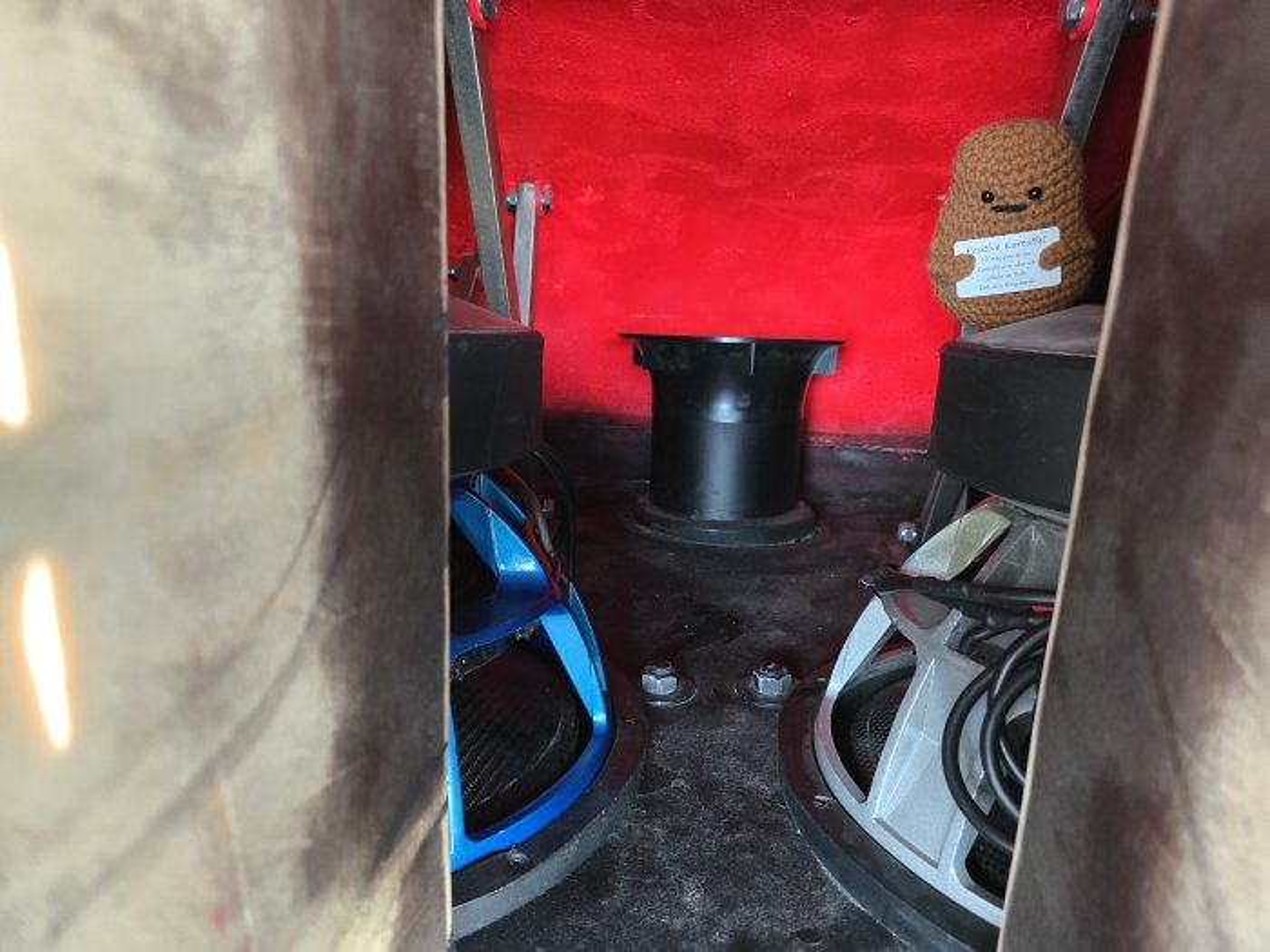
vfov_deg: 58.9
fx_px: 844
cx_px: 635
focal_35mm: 23
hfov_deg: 73.9
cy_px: 476
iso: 800
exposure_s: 1/100
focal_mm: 6.3
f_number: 1.7
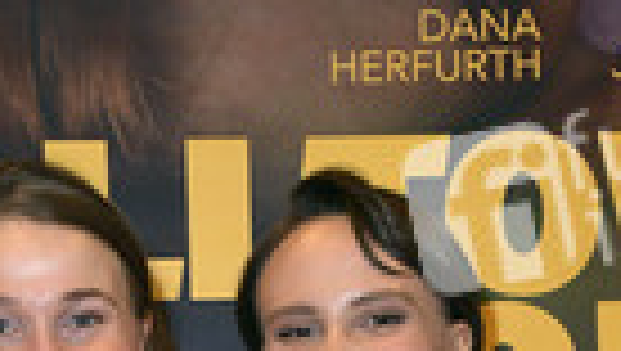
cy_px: 864
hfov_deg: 18.6
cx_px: 225
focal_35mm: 115
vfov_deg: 9.4
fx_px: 1896
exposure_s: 1/250
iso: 2500
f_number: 5.6
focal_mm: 38
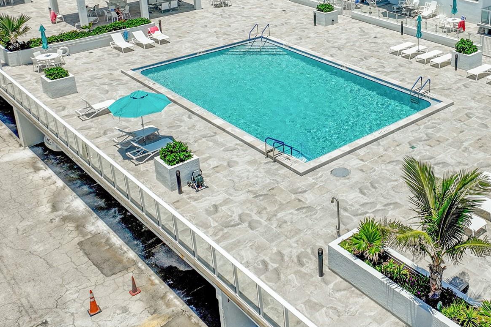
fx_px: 600
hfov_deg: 42.9
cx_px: 378
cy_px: 52
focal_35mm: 44
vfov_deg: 29.6
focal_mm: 12.3
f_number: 2.8
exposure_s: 1/3200
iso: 100
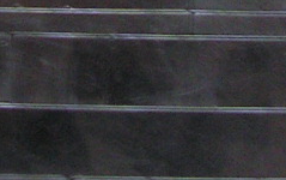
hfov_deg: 10.3
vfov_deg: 6.2
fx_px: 1592
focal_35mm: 204
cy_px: -204
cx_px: 93
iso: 200
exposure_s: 1/3
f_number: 3.2
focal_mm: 6
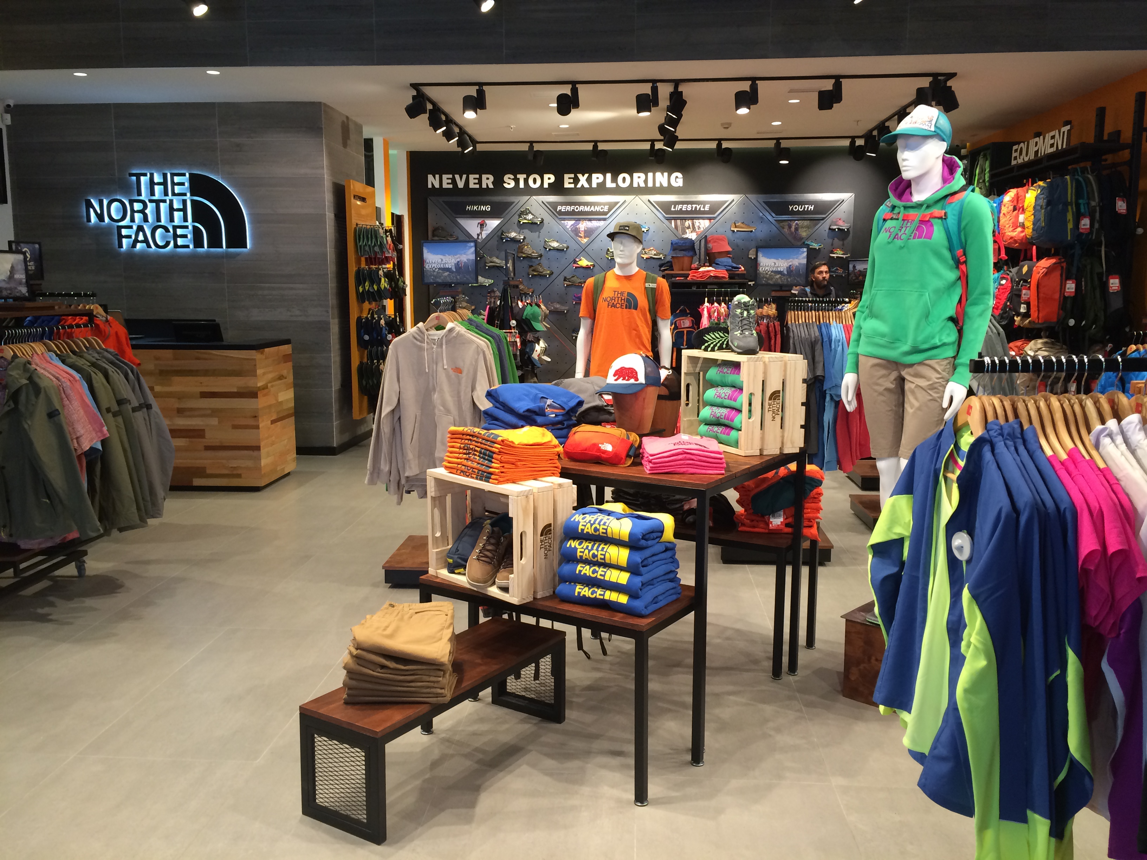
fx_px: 961
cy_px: 430
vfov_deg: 48.2
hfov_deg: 61.7
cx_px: 574
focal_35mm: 29
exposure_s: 1/33
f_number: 2.2
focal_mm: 4.15
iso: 64
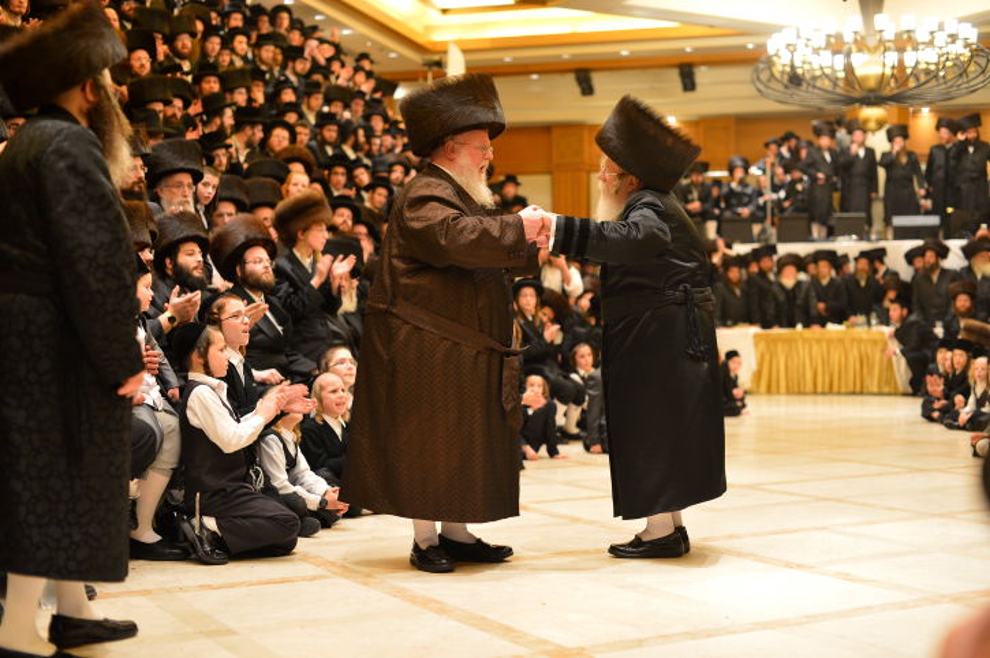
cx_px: 495
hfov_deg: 39.6
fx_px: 1374
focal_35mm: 50
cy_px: 329
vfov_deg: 26.9
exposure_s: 1/60
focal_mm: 50
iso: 800
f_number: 2.5
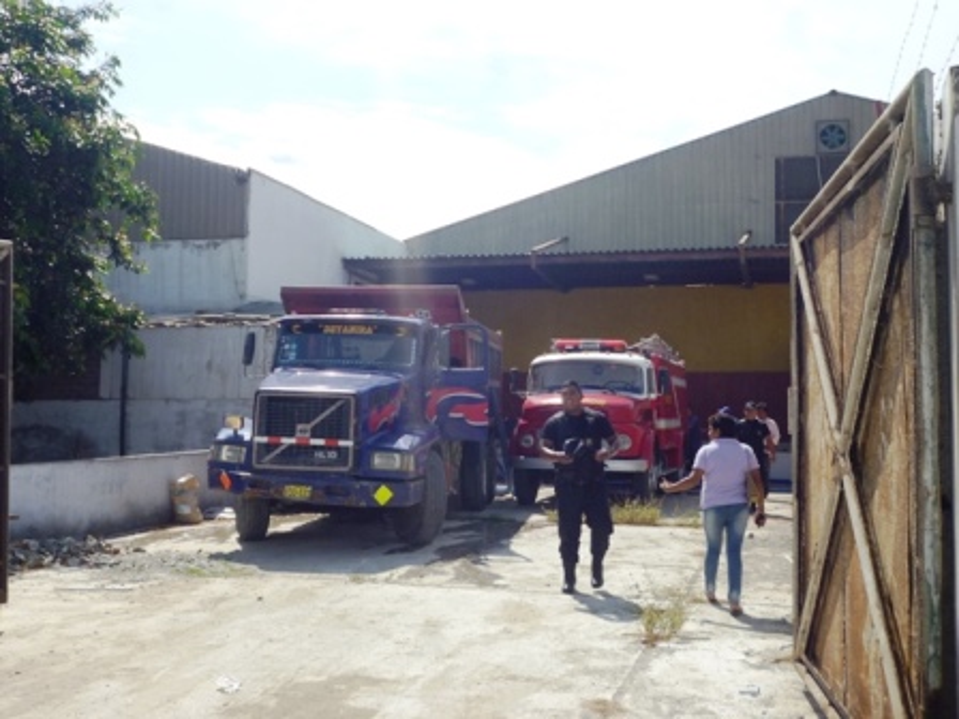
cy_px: 360
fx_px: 1136
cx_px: 480
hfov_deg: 45.8
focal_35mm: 41
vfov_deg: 35.1
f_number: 11
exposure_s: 1/80
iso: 100
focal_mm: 7.3
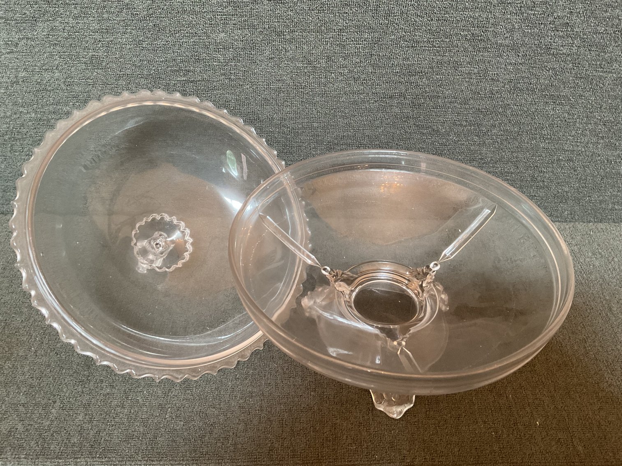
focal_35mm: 29
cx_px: 311
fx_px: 521
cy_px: 233
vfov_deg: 48.2
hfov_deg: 61.7
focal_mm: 3
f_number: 1.8
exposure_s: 1/50
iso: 200
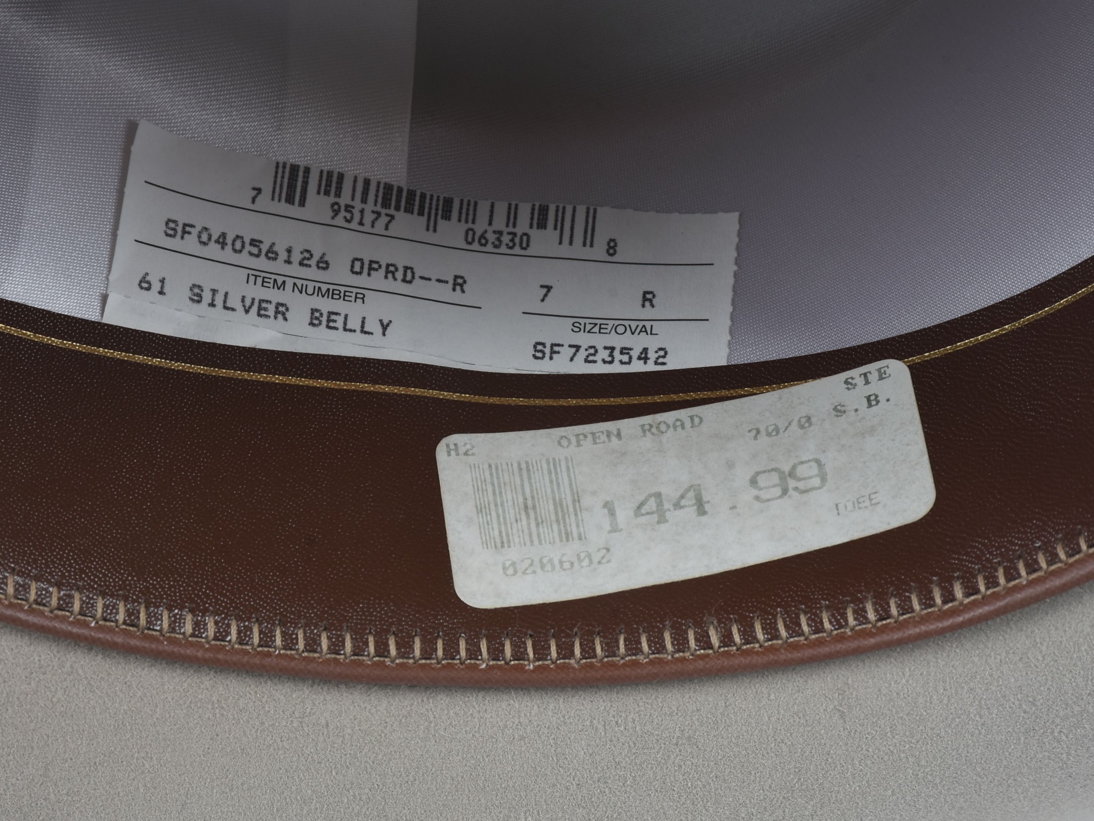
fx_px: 7174
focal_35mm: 227
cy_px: 410
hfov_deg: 8.7
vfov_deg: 6.5
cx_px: 533
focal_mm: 140
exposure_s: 1/125
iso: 200
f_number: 16
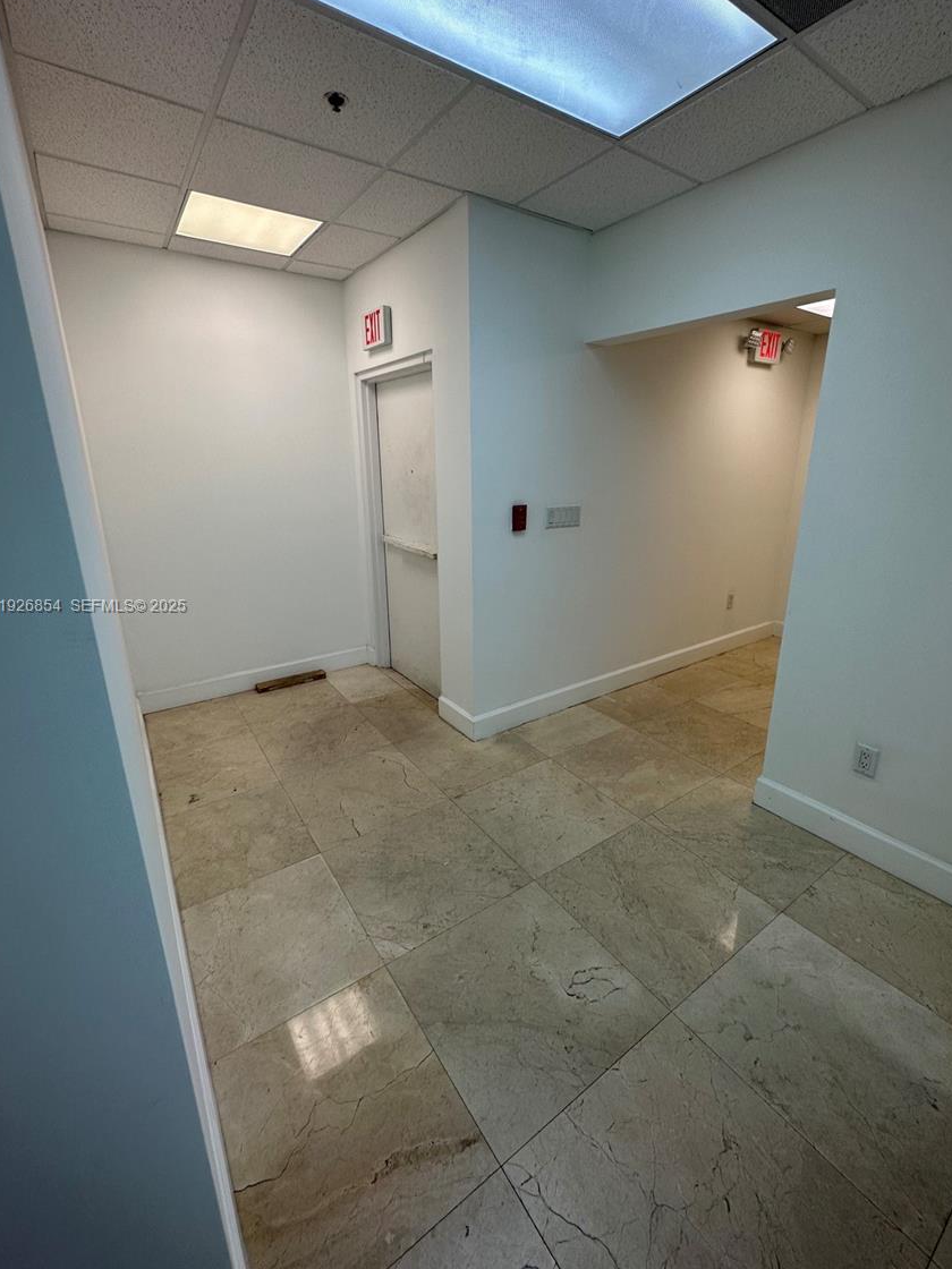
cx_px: 486
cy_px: 607
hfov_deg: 81.7
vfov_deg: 98.1
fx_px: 550
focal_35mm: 15
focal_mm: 2.22
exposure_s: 1/120
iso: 64
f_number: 2.2
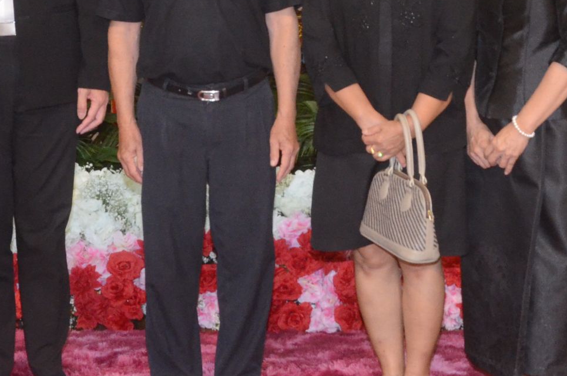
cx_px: 344
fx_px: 1587
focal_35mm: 101
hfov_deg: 20.2
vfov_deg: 13.3
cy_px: 17
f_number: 9
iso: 2500
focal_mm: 26
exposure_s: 1/60
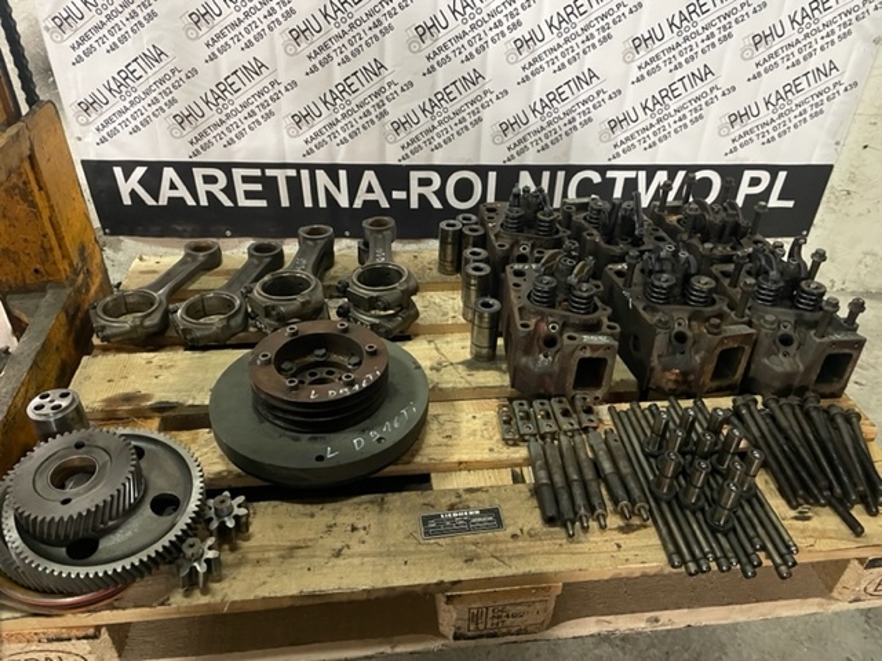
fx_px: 662
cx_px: 441
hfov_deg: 67.3
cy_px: 330
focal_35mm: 26
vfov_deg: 53.1
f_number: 1.6
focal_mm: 4.2
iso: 640
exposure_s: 1/30
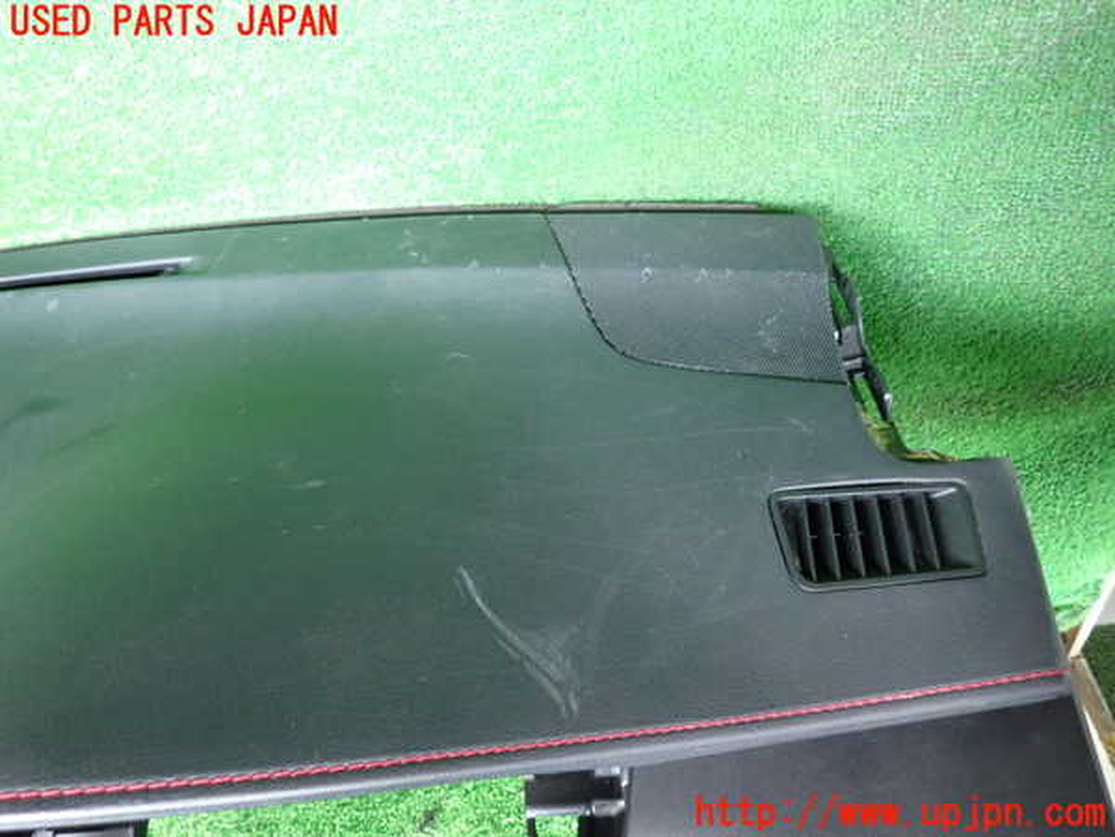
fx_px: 805
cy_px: 418
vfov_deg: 54.9
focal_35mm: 25
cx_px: 558
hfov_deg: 69.4
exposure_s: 1/100
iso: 800
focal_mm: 4.5
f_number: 2
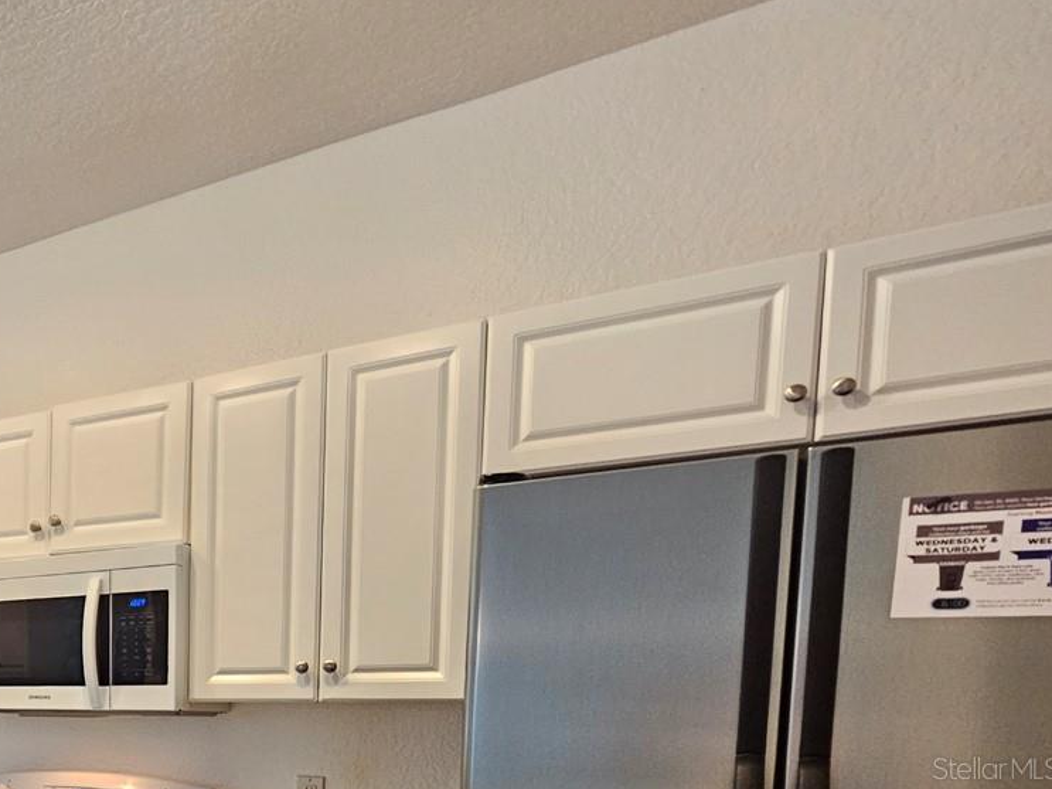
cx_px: -67
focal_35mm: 28
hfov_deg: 48.3
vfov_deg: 43.5
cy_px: 768
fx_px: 851
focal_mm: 2.2
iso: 320
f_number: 2.2
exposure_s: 1/60
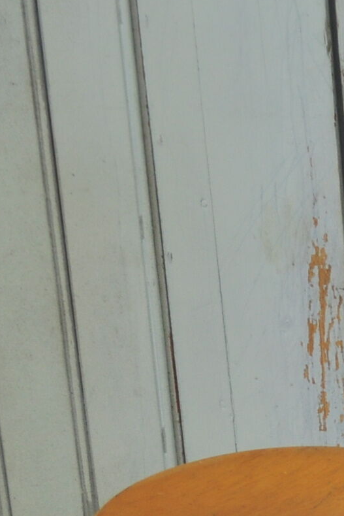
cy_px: 605
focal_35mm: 183
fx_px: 2622
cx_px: 792
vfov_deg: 11.0
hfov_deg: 7.1
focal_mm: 30
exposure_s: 1/50
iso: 200
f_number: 4.5
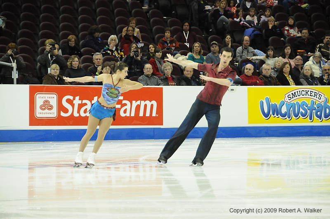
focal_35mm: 180
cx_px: 165
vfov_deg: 7.6
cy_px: 110
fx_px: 1648
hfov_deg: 11.4
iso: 3200
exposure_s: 1/500
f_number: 5.3
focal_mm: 120
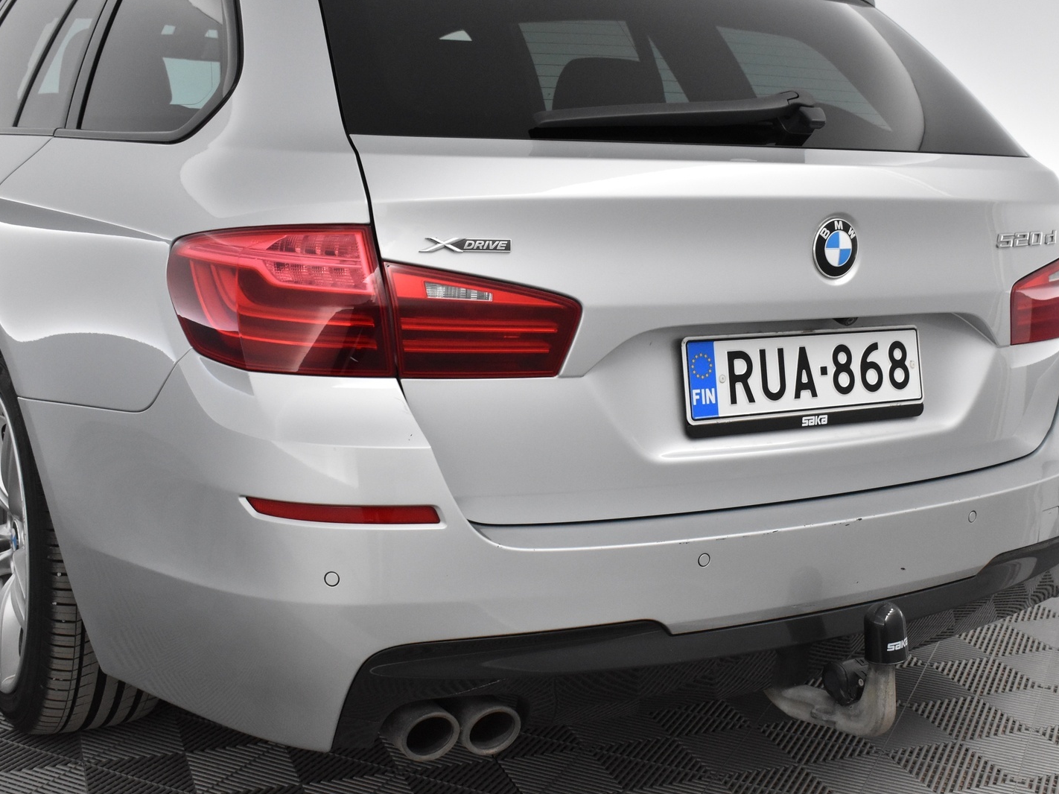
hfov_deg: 41.2
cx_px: 548
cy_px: 399
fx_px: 1407
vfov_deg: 31.5
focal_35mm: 46
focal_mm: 28
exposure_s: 1/125
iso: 3200
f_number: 6.3
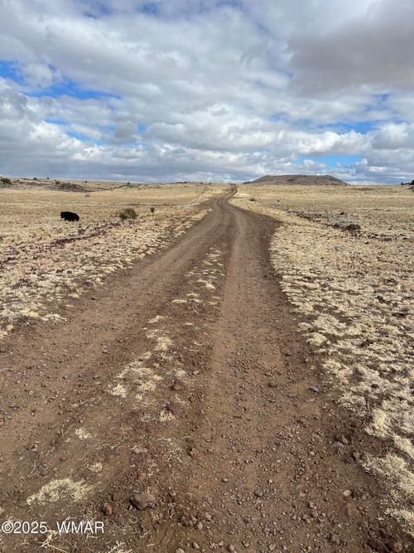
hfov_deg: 53.0
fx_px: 415
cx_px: 207
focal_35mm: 26
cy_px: 276
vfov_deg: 67.3
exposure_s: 1/4310
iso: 50
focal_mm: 5.1
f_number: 1.6
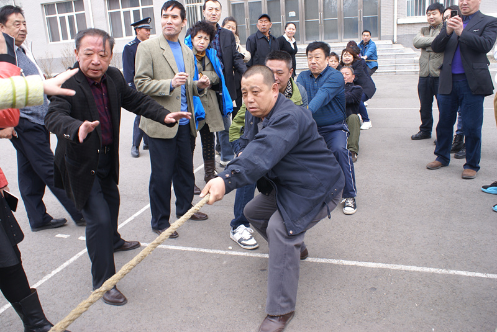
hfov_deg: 61.9
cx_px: 248
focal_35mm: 30
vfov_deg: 43.7
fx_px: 415
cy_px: 166
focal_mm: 20
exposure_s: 1/60
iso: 100
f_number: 6.3
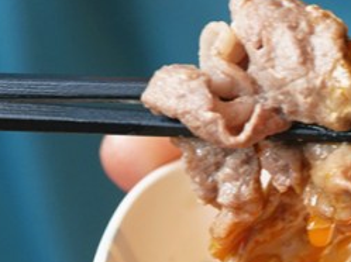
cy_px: 285
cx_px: 320
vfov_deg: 4.4
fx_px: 3372
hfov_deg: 5.9
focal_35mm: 333
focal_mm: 69
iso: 250
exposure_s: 1/50
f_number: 5.6
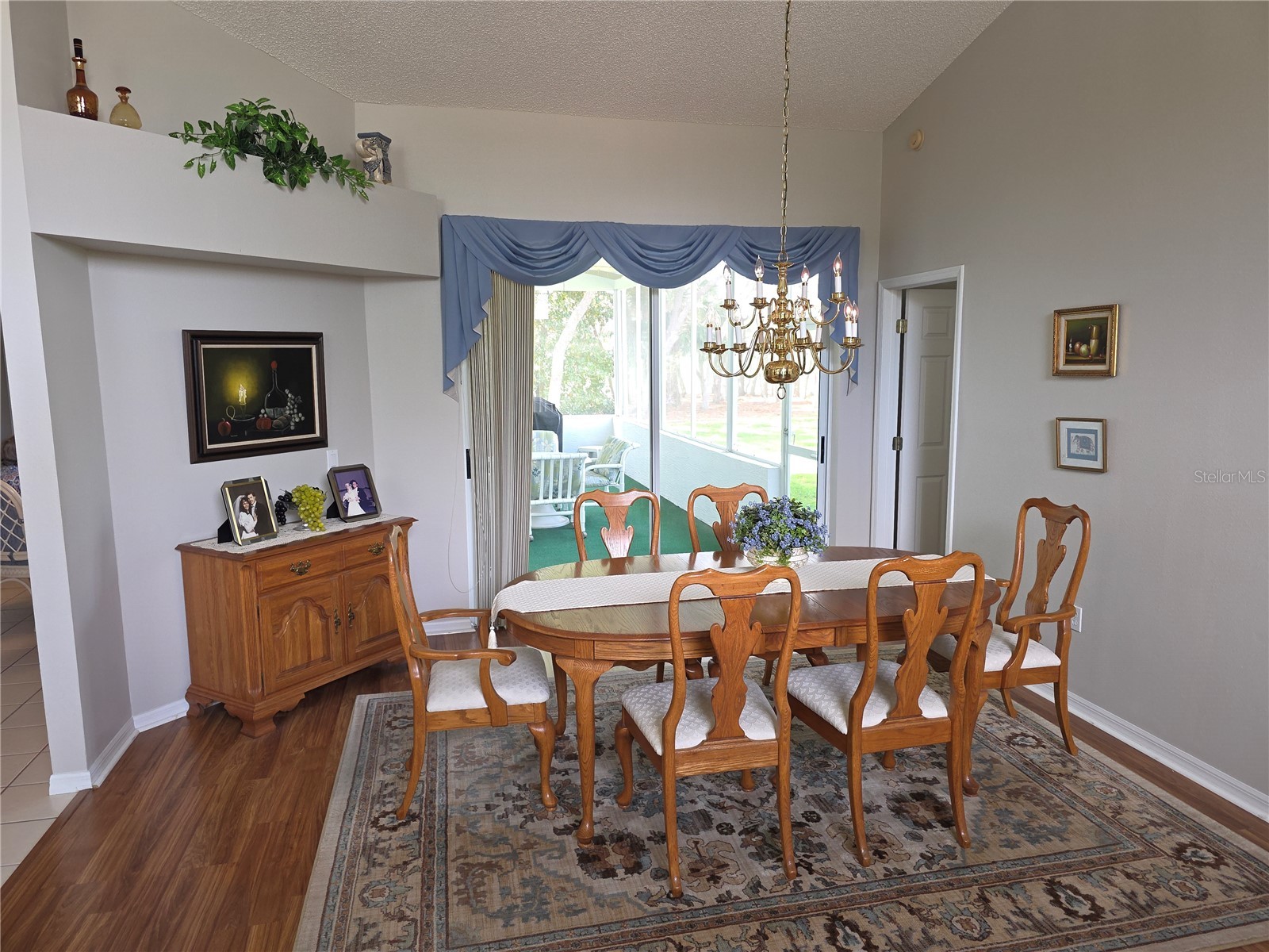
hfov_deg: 73.9
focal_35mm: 23
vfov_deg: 58.9
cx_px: 634
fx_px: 843
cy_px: 476
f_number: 1.7
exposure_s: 1/40
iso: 100
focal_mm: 6.3
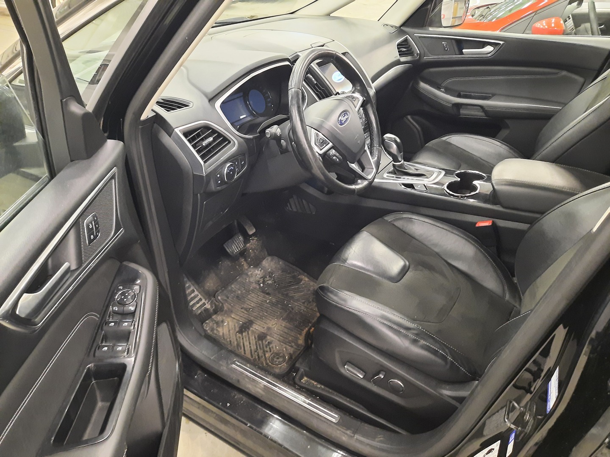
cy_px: 228
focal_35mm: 25
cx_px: 305
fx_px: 441
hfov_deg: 69.4
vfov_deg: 54.9
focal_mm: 4.6
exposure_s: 1/20
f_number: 2
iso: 800
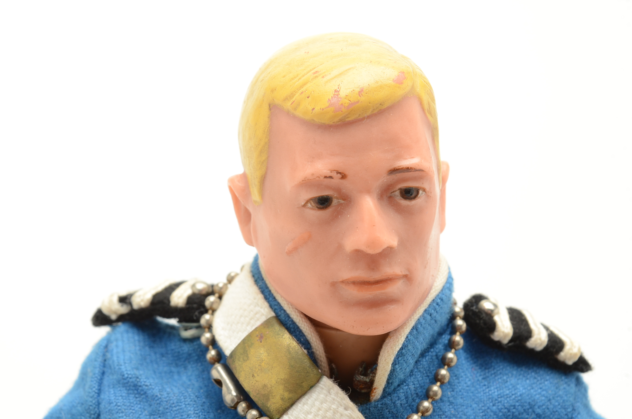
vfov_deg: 16.5
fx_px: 1445
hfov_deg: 24.7
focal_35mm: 82
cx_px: 316
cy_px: 210
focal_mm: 55
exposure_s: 1/125
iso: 400
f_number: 16
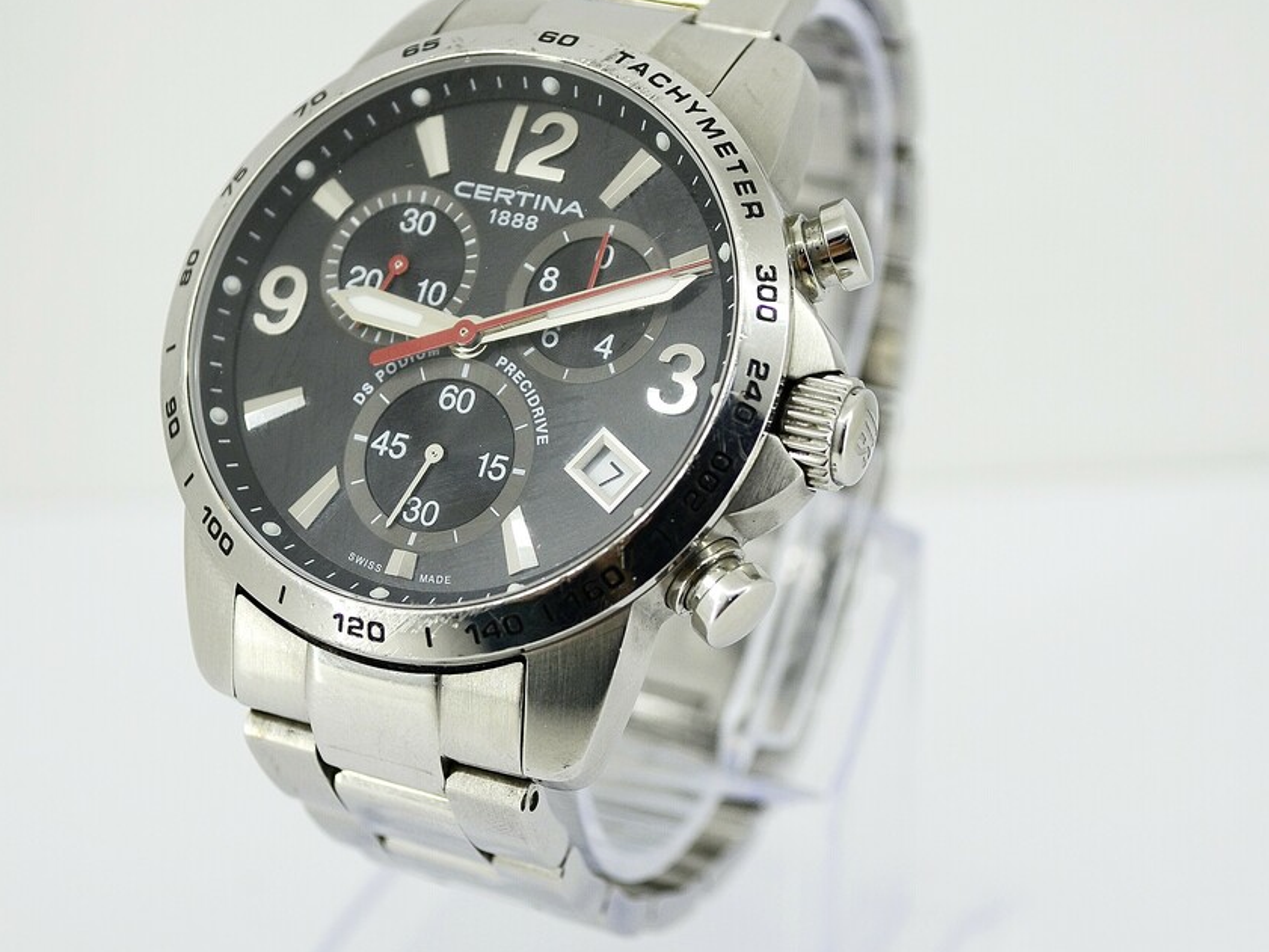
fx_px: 3373
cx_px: 632
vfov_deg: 16.1
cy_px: 522
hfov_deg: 21.3
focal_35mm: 92
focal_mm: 42
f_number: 5.3
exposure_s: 1/320
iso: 400
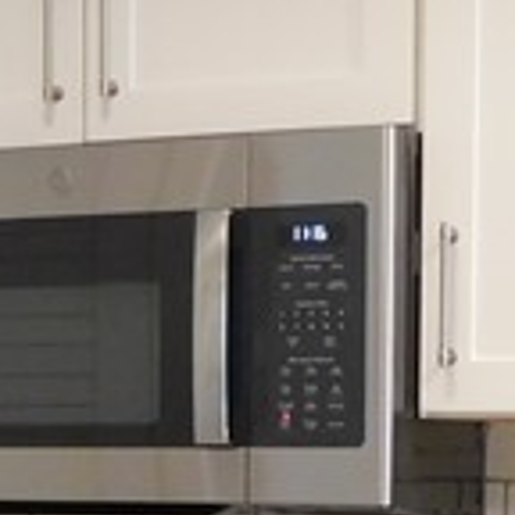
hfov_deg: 11.6
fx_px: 2441
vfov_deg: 11.8
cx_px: -200
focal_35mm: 145
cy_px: 619
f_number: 3
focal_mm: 4
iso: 250
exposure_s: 1/30
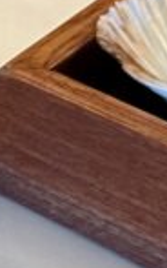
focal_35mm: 177
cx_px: -494
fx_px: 1288
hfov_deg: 6.2
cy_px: 294
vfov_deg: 11.7
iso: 125
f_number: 1.78
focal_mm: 6.86
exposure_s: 1/100
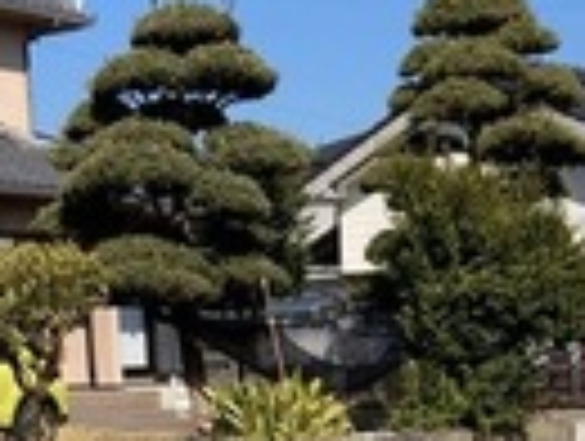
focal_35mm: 103
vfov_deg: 13.2
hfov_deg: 19.0
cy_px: 765
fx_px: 1744
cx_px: 346
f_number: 1.8
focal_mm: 3.99
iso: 20
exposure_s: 1/1869
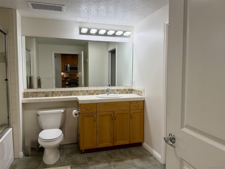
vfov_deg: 56.8
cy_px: 84
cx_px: 112
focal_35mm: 24
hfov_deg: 71.6
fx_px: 156
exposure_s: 1/210
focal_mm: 6.76
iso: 160
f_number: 1.78
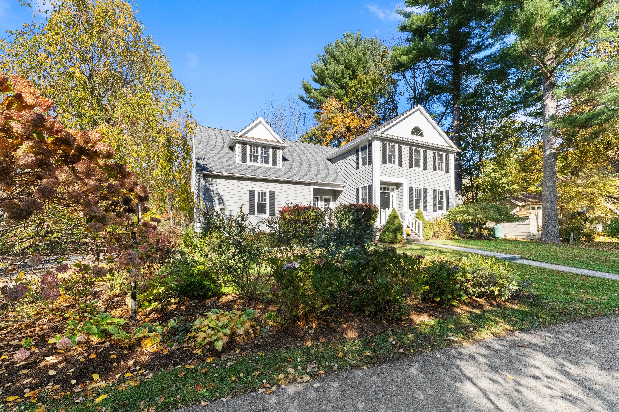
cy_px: 206
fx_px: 260
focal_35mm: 15
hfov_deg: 100.0
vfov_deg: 77.0
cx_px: 310
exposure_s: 1/1250
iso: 2500
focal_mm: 15.1
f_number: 11
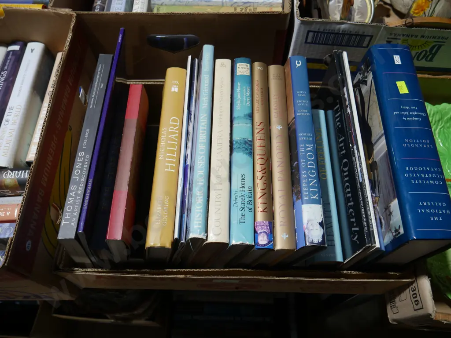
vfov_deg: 49.8
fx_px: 365
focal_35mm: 28
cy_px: 169
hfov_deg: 63.4
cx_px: 226
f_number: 4
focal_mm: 14
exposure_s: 1/60
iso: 200
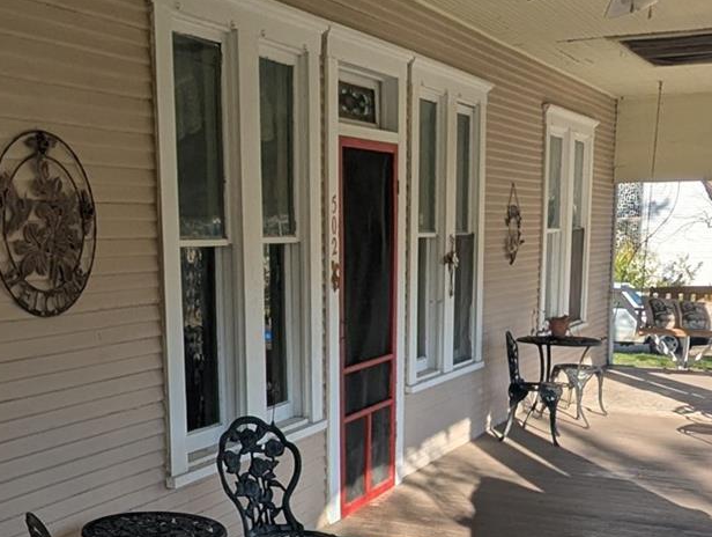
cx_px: 116
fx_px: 1092
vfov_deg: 26.9
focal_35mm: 53
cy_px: 456
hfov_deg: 34.7
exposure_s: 1/1403
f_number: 2.2
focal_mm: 2.35
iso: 51
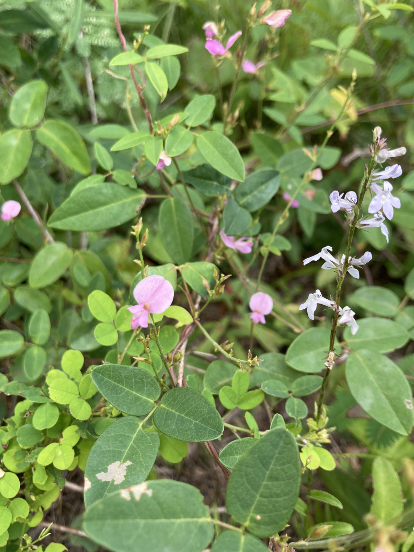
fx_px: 510
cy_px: 264
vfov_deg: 56.8
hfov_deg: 44.1
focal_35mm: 32
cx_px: 185
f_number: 1.8
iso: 20
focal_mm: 4
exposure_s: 1/151
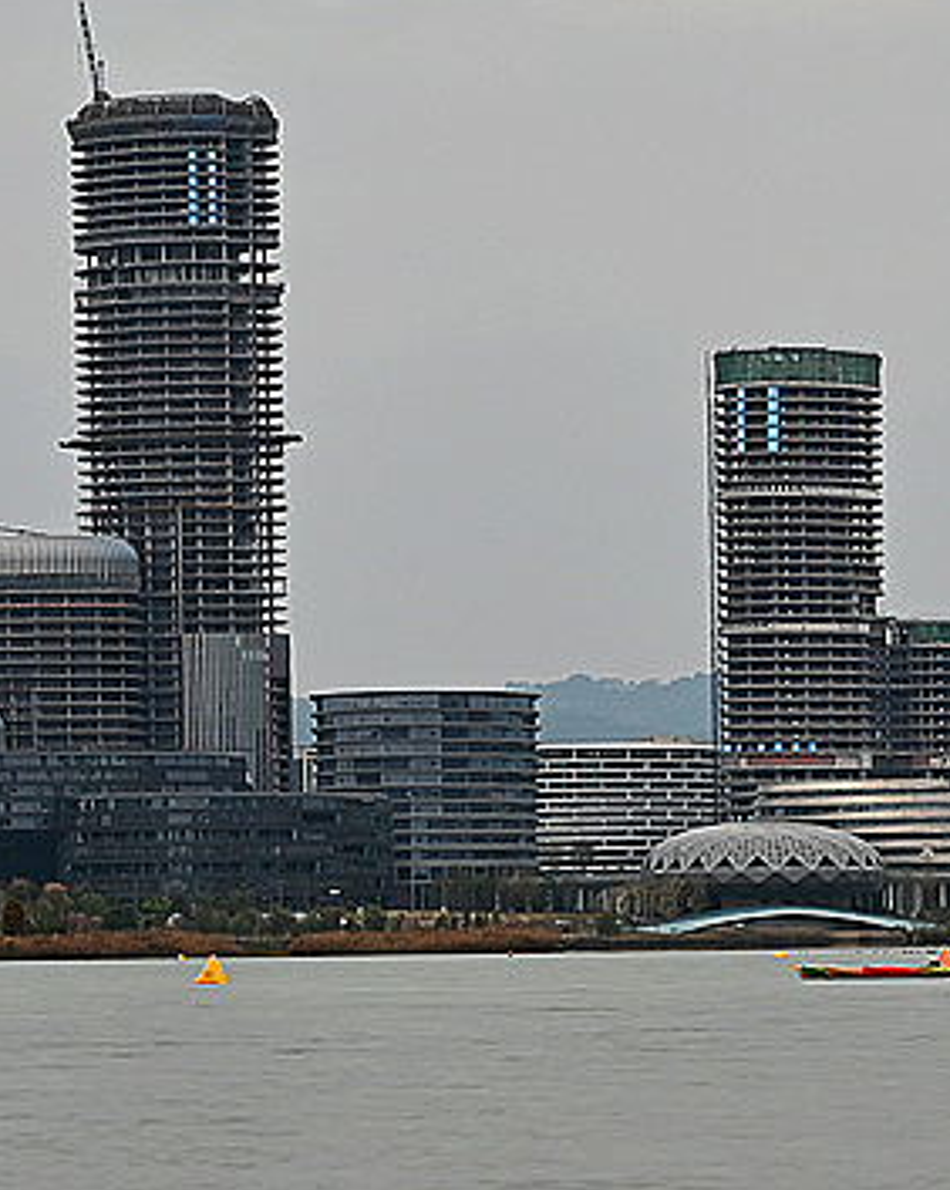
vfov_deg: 9.7
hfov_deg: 7.8
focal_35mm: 198
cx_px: 1017
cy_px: 1328
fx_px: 6965
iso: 100
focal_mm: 62
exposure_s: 5
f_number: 9
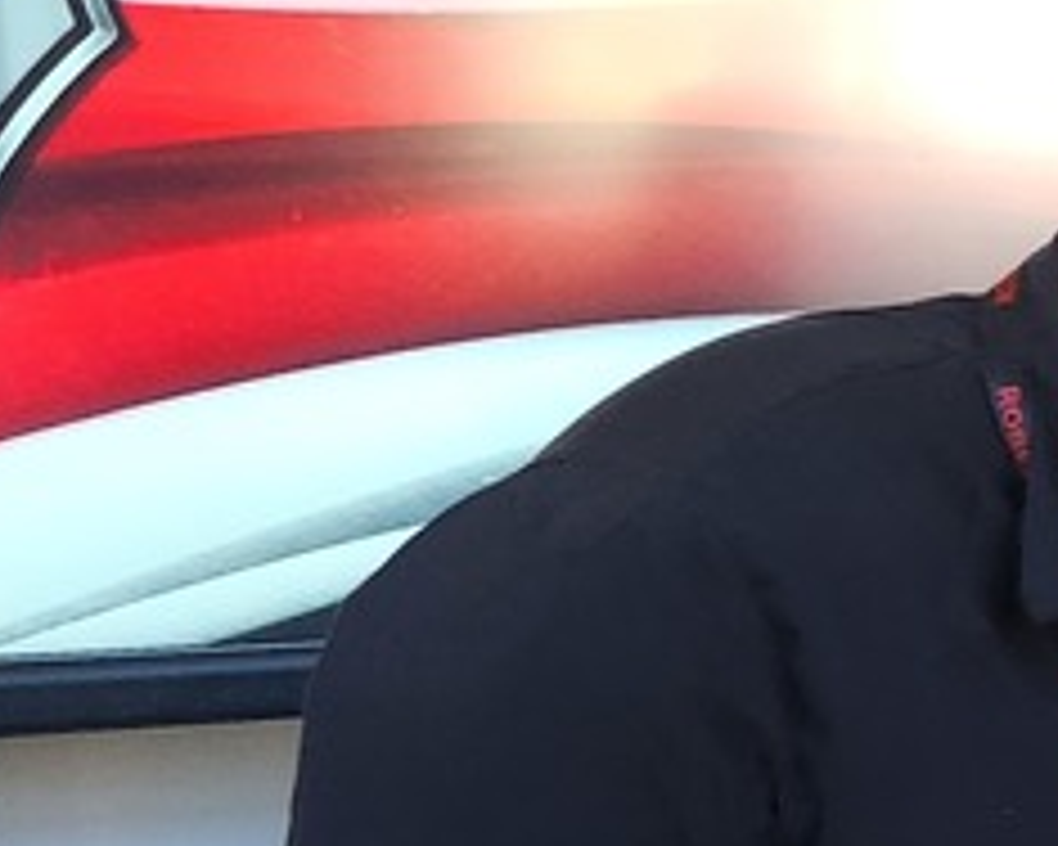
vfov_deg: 15.6
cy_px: 724
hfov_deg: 16.1
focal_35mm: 98
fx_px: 3069
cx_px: 1994
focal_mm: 5.4
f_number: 1.8
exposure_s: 1/120
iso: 250
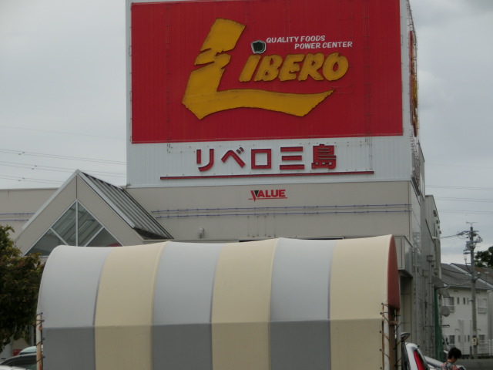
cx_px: 246
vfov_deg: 13.5
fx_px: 1567
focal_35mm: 110
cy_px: 185
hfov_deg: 17.9
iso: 80
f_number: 5.4
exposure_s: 1/800
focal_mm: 19.54
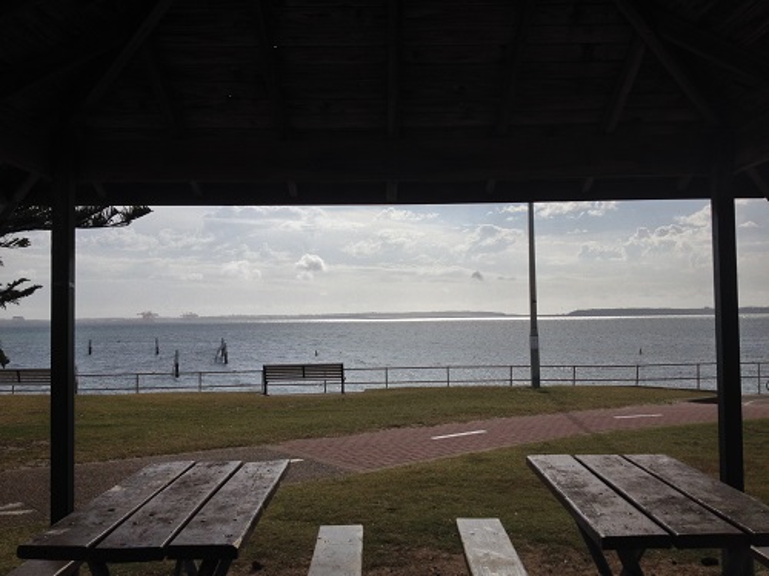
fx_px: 778
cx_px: 384
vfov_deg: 40.7
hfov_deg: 52.6
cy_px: 288
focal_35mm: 35
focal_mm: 4.28
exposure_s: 1/5525
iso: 50
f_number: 2.4
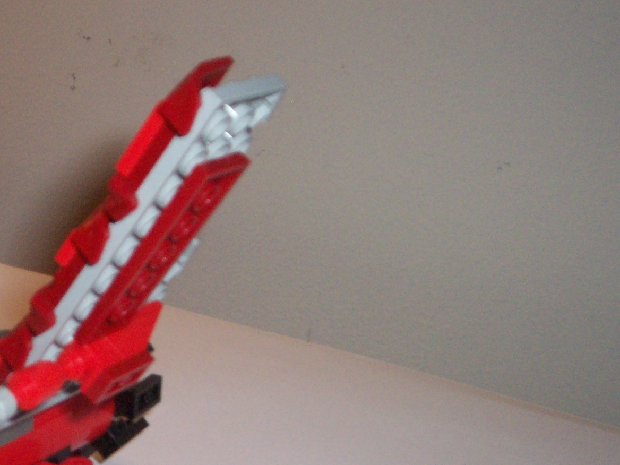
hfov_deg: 26.1
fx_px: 1272
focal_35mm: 71
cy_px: 406
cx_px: 13
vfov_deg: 20.4
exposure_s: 1/64
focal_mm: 5.9
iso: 140
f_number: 4.5
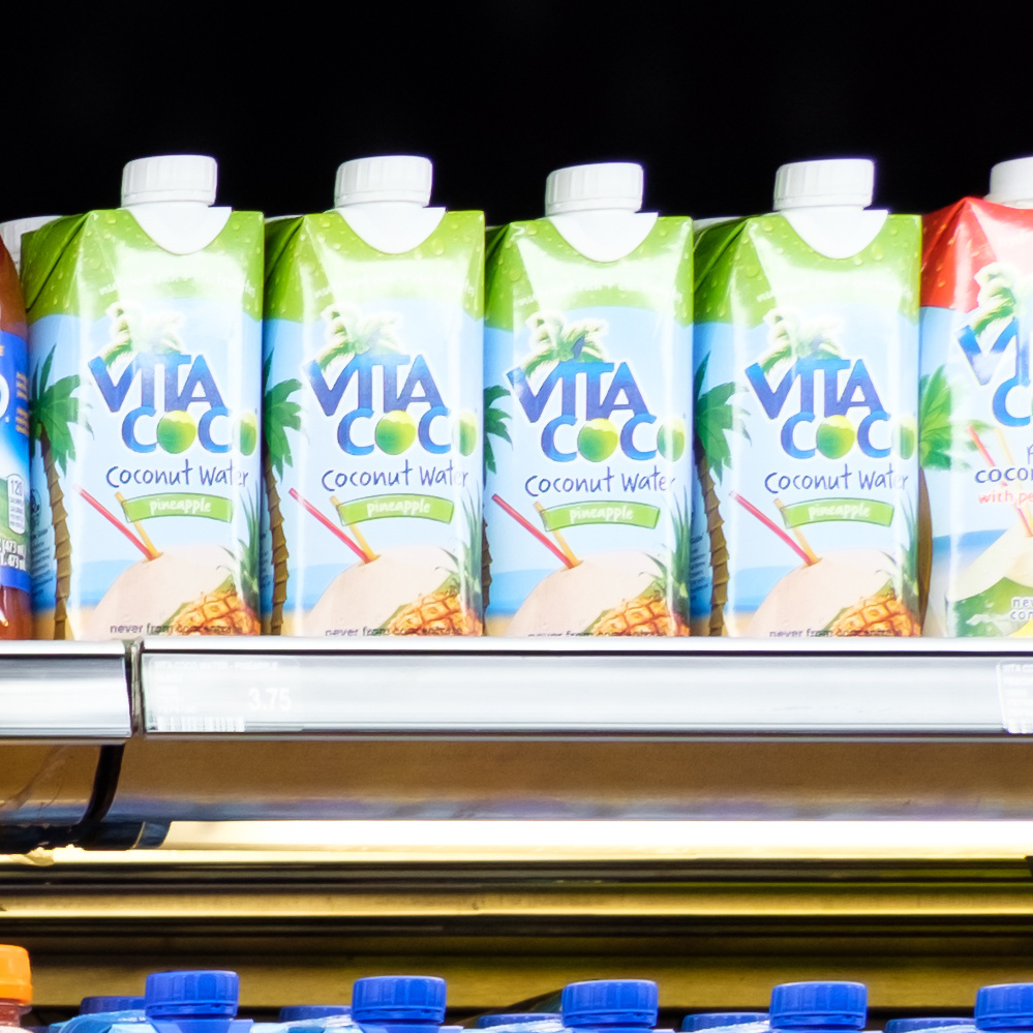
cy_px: 1905
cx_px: -1821
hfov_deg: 9.7
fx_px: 4997
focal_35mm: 148
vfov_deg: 11.0
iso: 400
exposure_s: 1/80
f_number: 4
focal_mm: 19.6
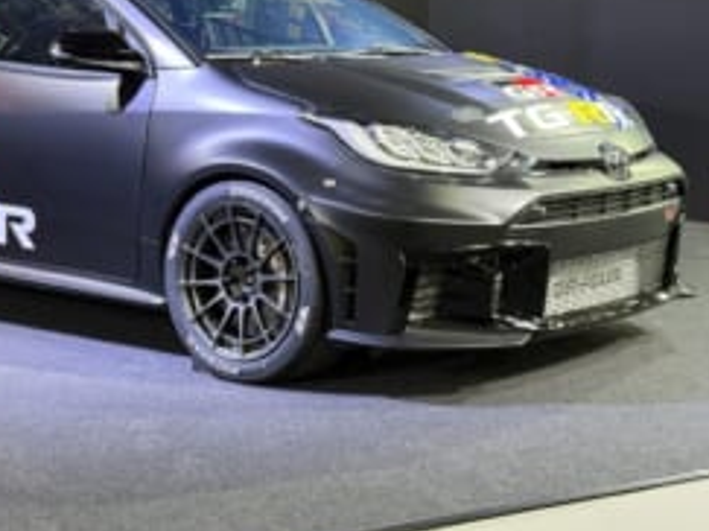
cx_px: 182
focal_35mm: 74
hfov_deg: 26.0
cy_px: 179
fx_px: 1515
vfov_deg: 19.8
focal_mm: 6.76
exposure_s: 1/52
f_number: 1.78
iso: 250
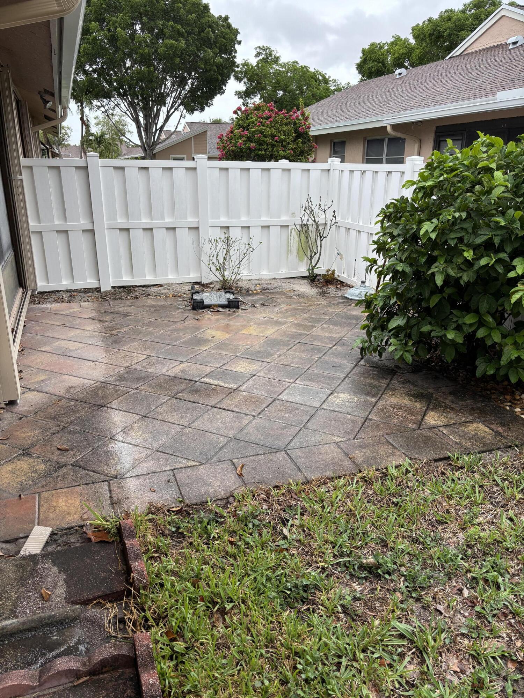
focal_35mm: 26
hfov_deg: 53.1
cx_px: 262
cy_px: 349
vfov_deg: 67.3
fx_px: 525
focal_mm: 5.96
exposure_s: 1/490
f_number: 1.6
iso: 50
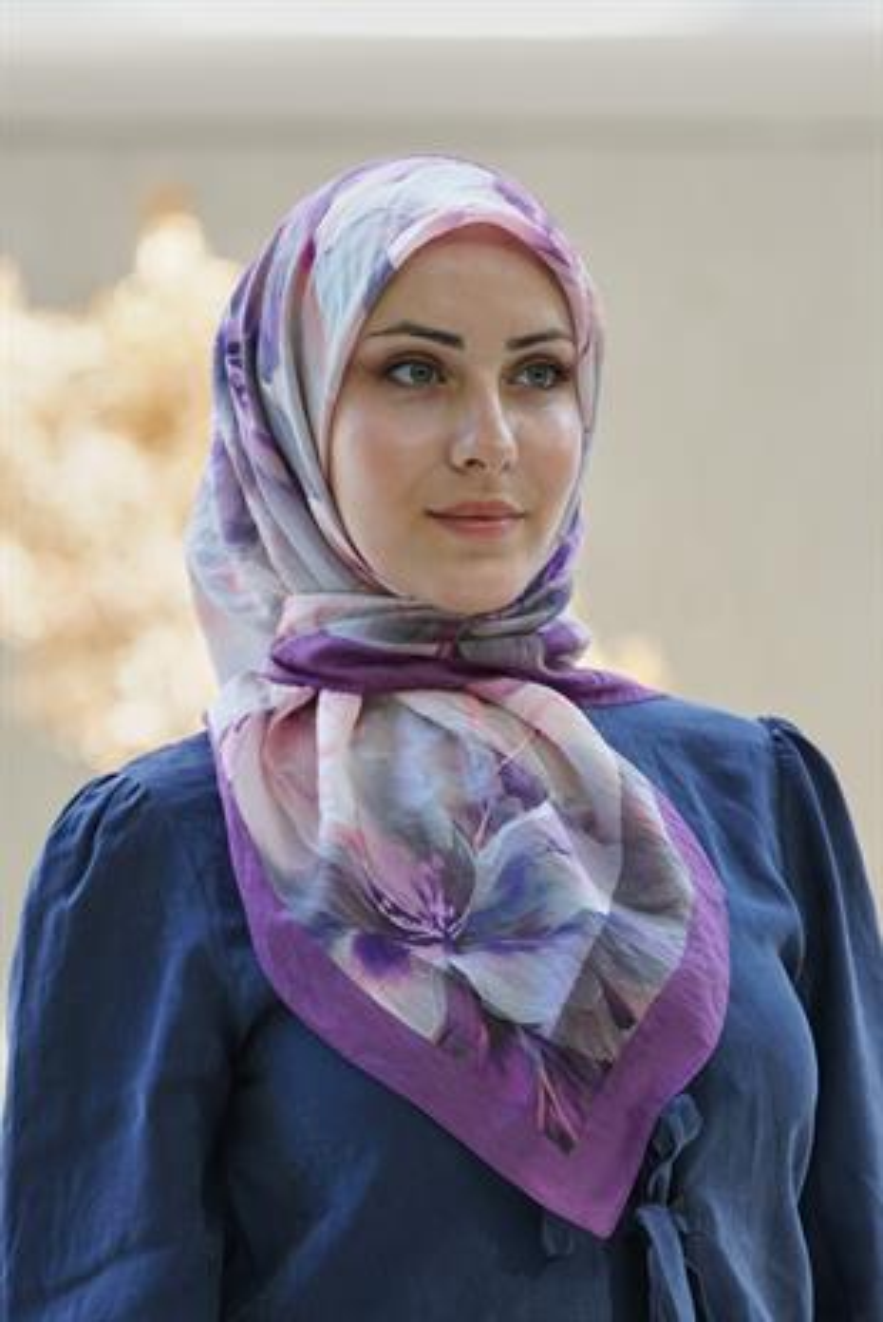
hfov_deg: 8.2
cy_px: 661
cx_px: 442
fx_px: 6171
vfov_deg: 12.2
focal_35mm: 168
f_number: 5.6
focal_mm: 168
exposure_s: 1/125
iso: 500
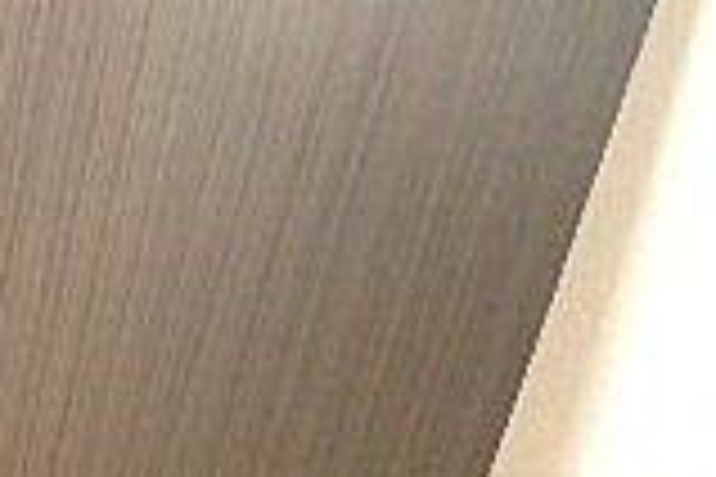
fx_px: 1750
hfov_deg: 18.9
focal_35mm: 88
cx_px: -495
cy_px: 792
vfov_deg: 14.2
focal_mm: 3.7
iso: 800
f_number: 3.5
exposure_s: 1/13
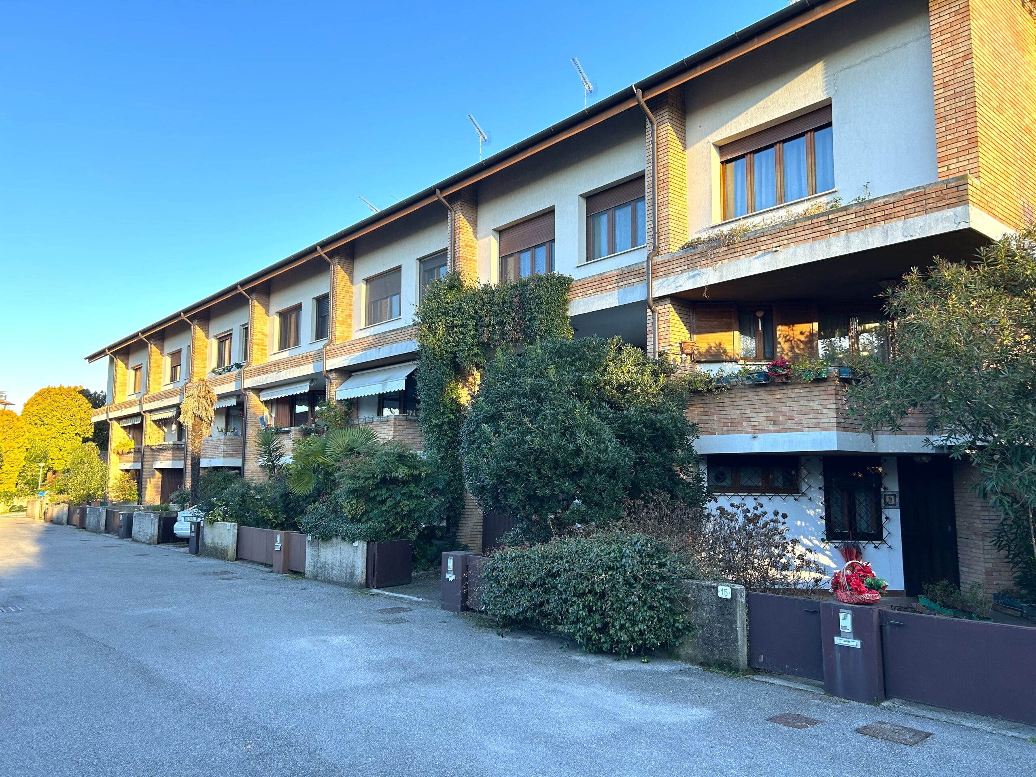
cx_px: 518
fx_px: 778
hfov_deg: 67.3
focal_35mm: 26
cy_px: 388
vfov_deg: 53.1
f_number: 1.5
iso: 50
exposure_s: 1/434
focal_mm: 5.7
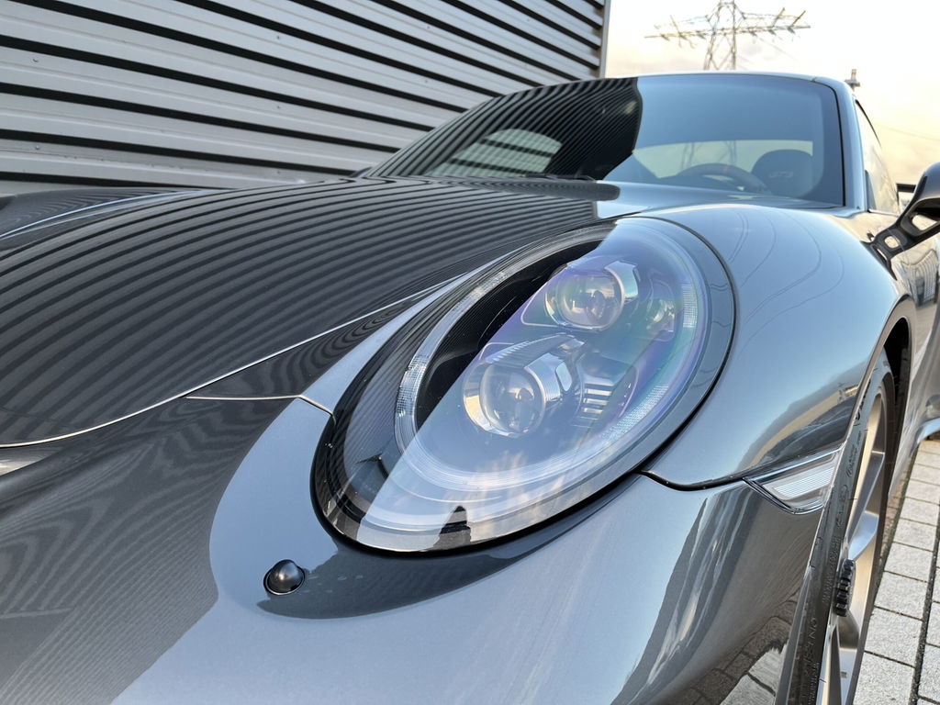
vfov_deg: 53.1
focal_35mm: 26
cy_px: 352
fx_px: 706
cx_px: 470
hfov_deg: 67.3
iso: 50
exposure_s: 1/122
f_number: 1.6
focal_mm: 5.1
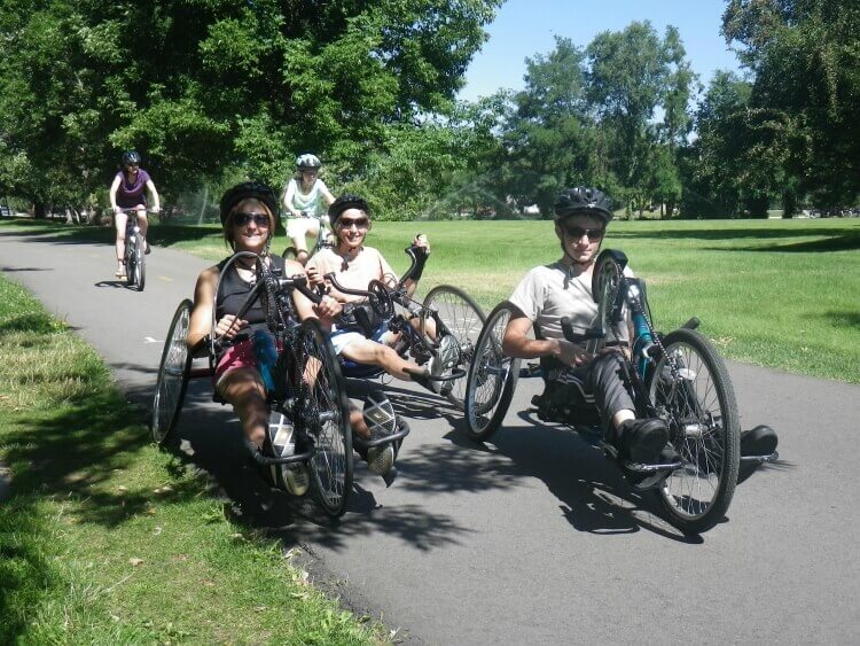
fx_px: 1044
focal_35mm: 42
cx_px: 430
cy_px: 323
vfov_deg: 34.4
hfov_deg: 44.8
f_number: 4.2
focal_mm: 7.5
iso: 100
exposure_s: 1/400
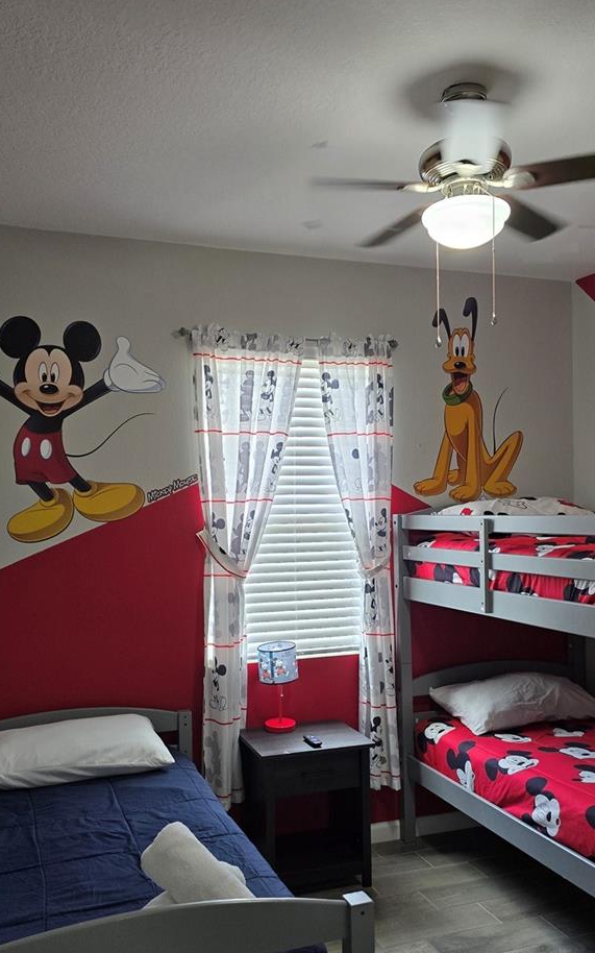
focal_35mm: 32
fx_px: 831
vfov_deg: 59.6
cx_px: 314
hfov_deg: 39.4
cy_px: 511
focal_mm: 6.3
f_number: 1.7
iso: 320
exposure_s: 1/120
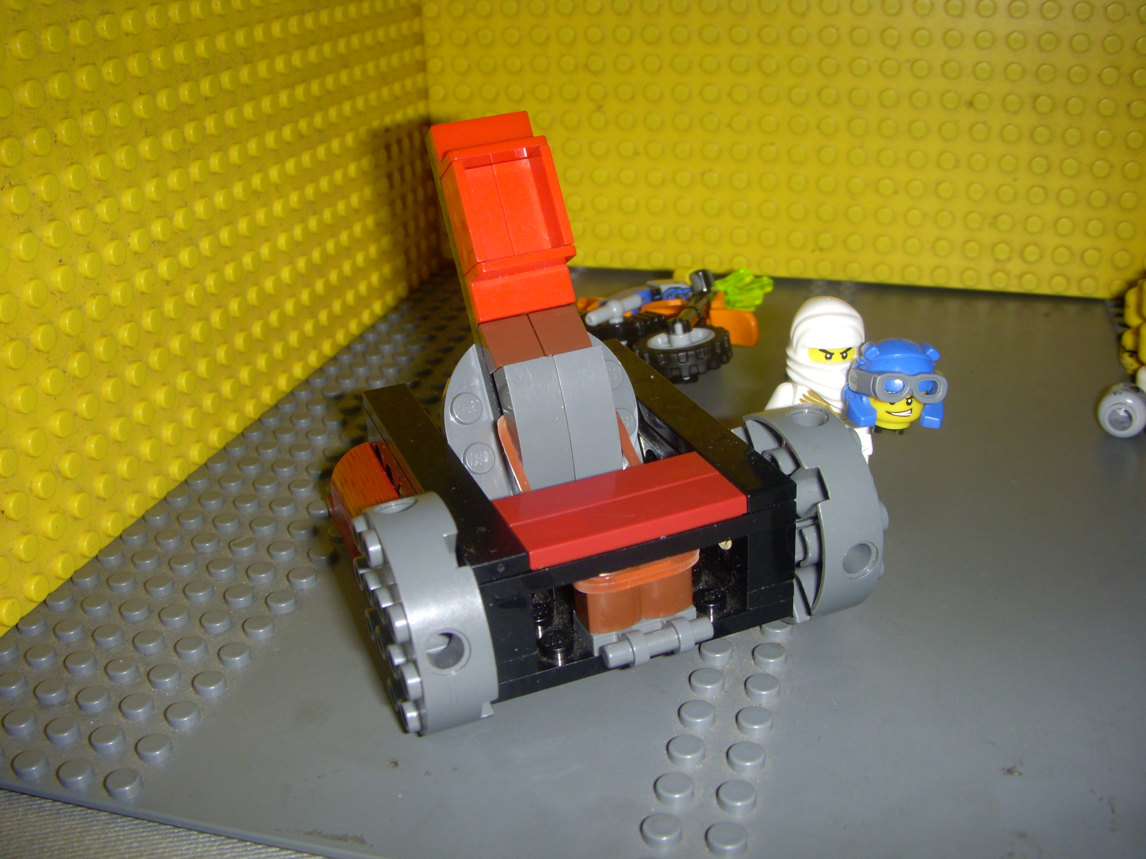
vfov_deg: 37.7
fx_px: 1258
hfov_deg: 49.0
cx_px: 573
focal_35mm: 38
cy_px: 430
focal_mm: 6.3
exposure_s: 1/30
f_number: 3.3
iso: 100
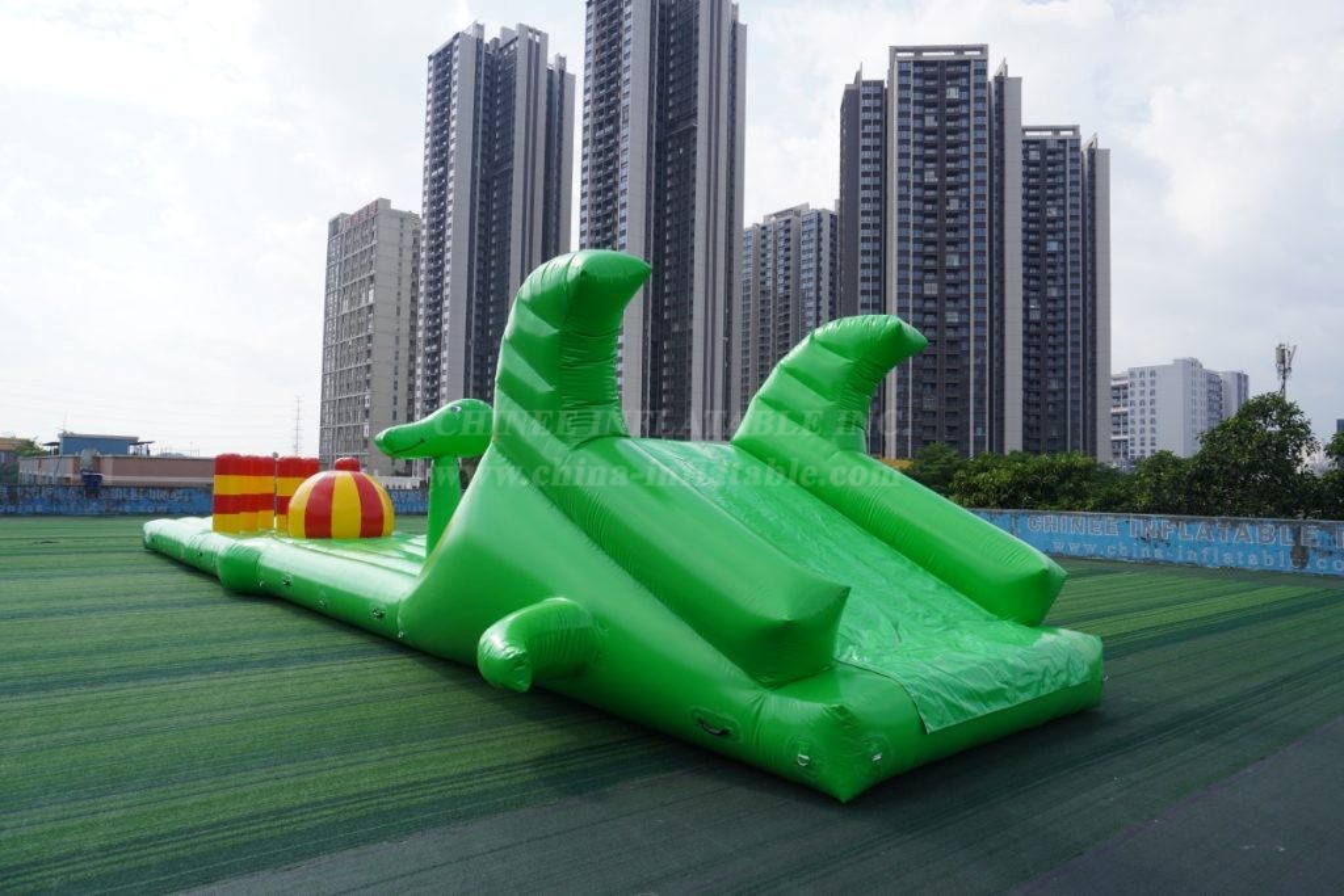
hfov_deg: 73.7
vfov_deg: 53.1
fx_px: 896
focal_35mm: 24
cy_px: 448
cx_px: 672
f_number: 8
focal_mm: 16
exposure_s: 1/250
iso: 100
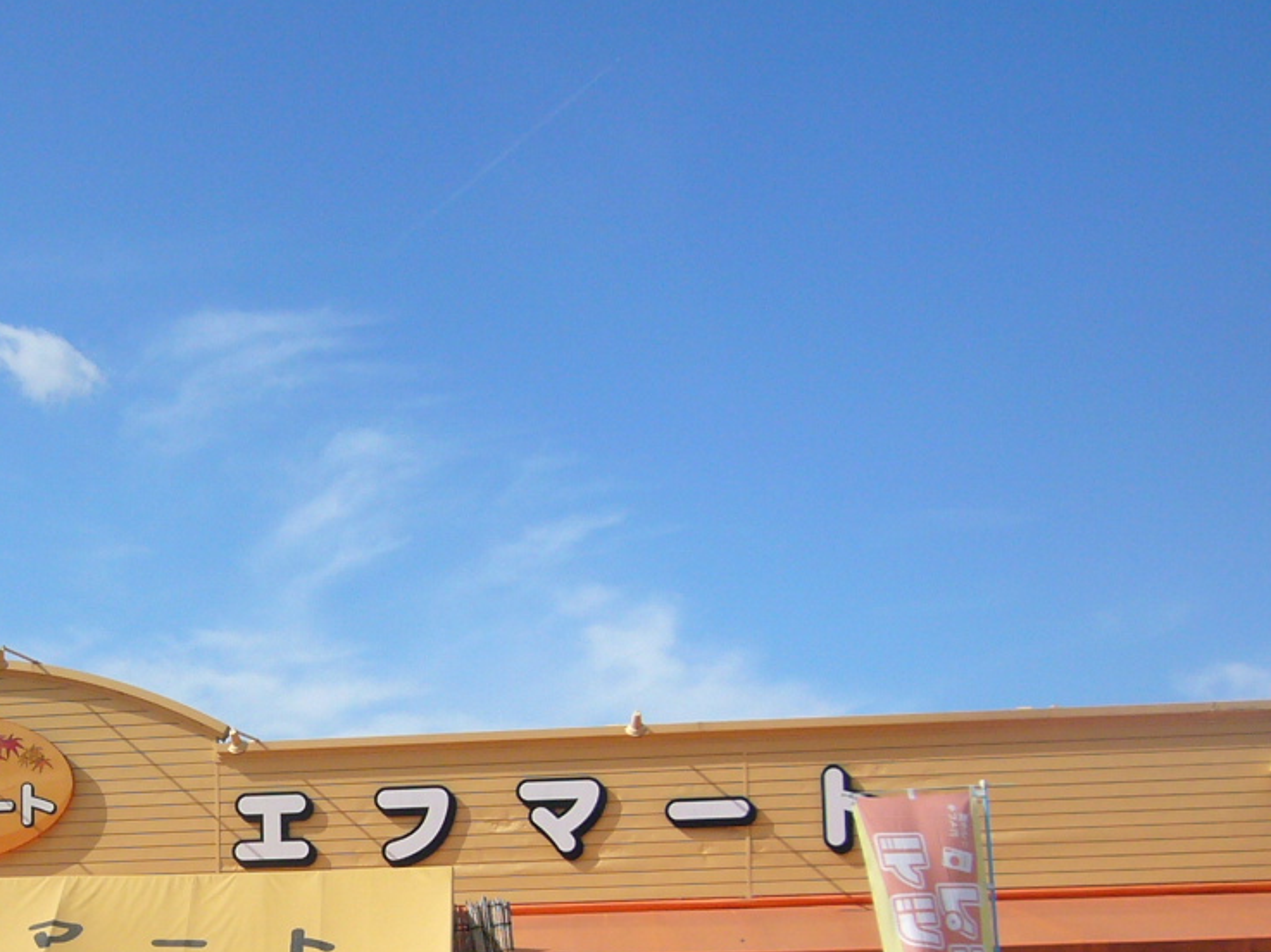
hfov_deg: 29.4
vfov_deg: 22.4
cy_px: 945
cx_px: 114
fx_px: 2312
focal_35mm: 63
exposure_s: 1/400
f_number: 5.6
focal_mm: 4.6
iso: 80
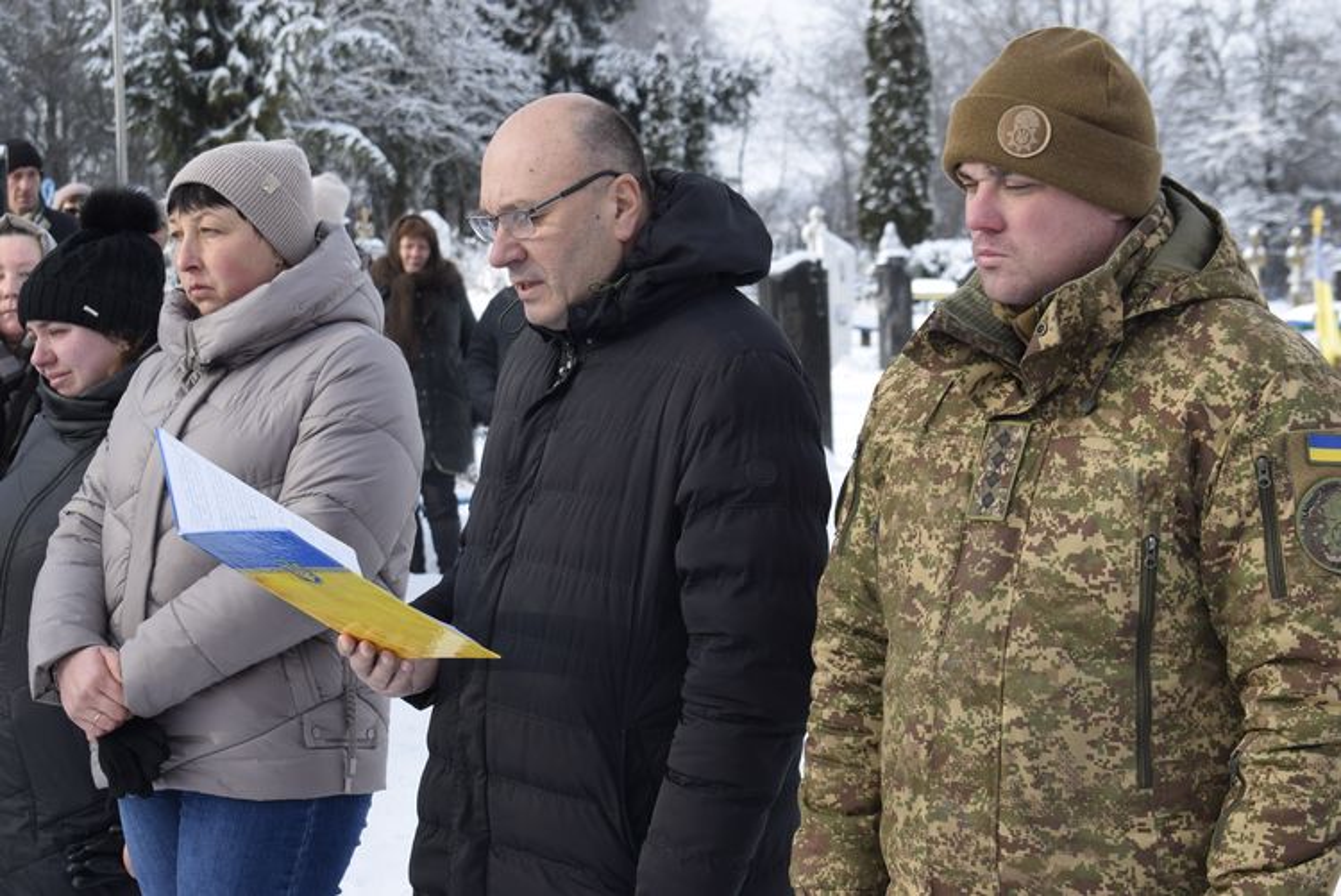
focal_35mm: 82
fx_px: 3075
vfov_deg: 16.6
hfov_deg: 24.6
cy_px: 448
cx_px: 670
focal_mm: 55
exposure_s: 1/250
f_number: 8
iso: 220
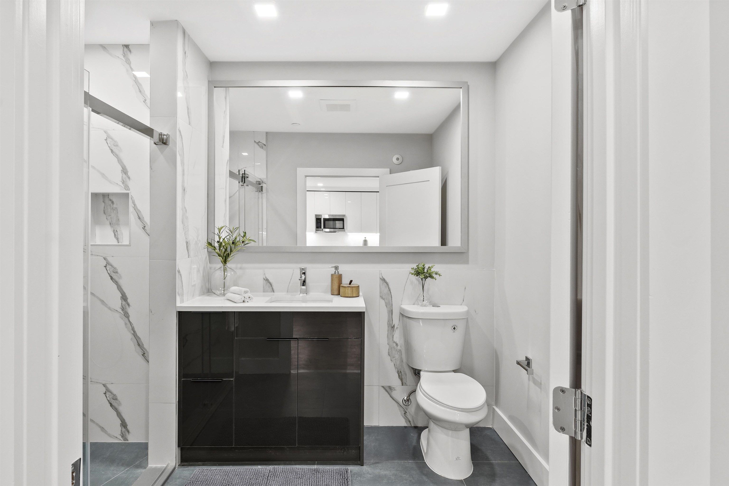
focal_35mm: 20
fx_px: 405
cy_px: 243
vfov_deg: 61.9
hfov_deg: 84.0
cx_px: 364
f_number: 8
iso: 200
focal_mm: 13.5
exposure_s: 1.6
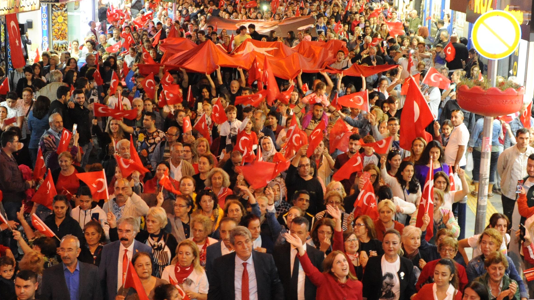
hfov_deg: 33.8
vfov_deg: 19.4
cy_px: 158
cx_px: 269
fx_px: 878
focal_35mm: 62
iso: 5000
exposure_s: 1/60
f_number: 4.5
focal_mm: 32
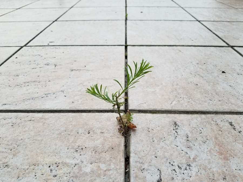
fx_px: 183
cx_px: 122
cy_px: 91
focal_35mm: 26
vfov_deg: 53.1
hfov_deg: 67.3
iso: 100
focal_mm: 4.25
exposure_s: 1/60
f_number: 1.7
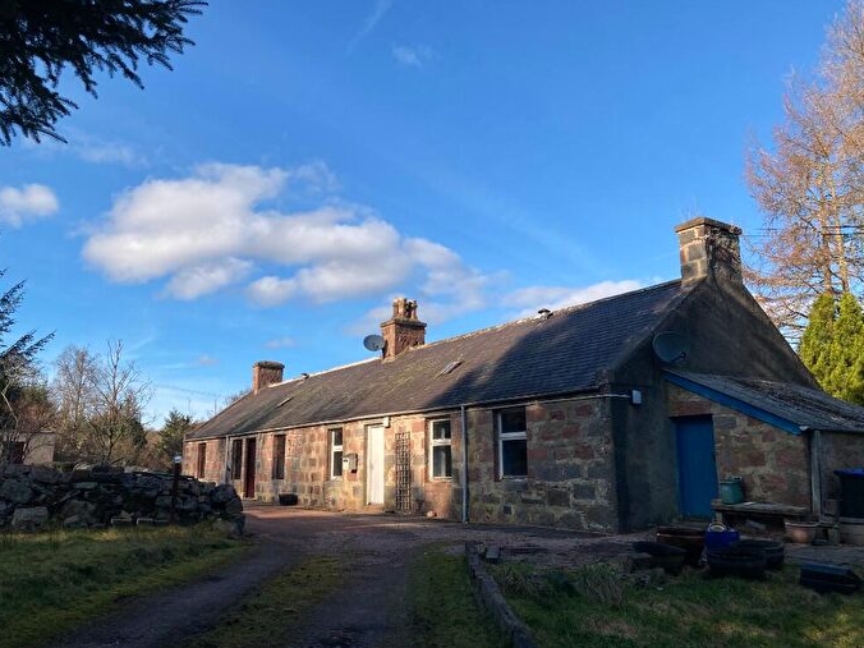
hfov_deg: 61.7
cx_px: 442
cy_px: 327
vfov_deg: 48.2
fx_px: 724
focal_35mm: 29
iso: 20
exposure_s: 1/1845
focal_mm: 3.99
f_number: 1.8
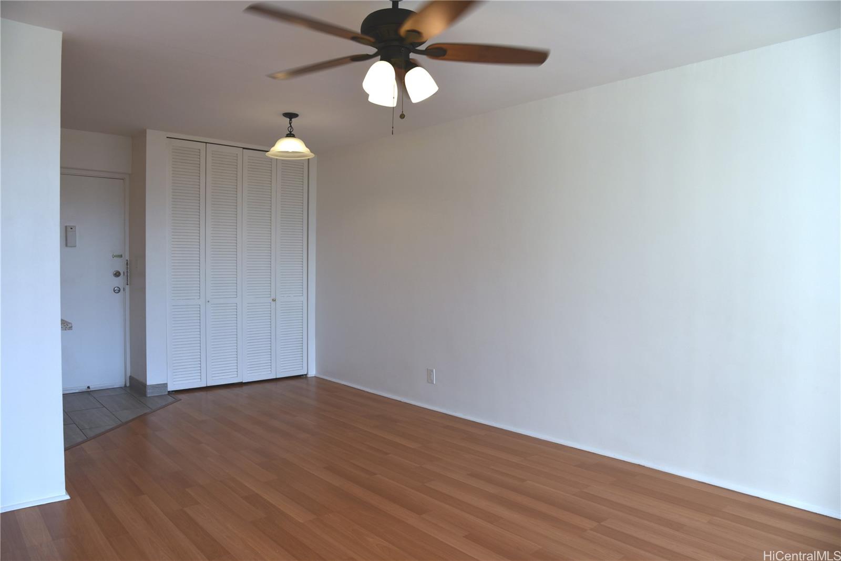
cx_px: 420
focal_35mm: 24
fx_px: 561
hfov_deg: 73.7
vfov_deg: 53.1
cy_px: 280
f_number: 6.3
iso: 400
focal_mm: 24
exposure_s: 1/160
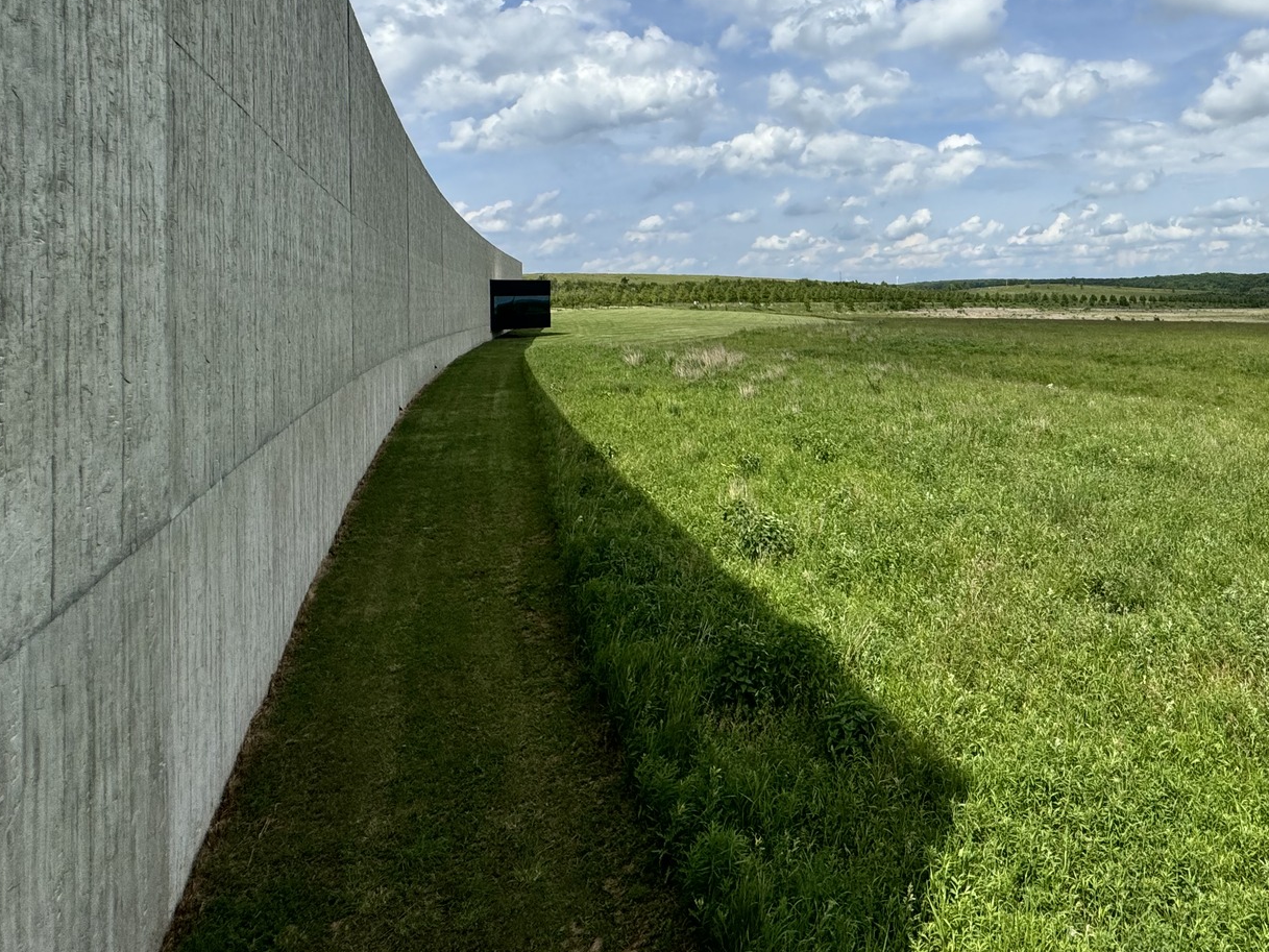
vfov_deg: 56.8
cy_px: 274
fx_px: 843
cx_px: 997
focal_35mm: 23
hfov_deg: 67.7
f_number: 2.2
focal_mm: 2.22
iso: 50
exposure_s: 1/3906
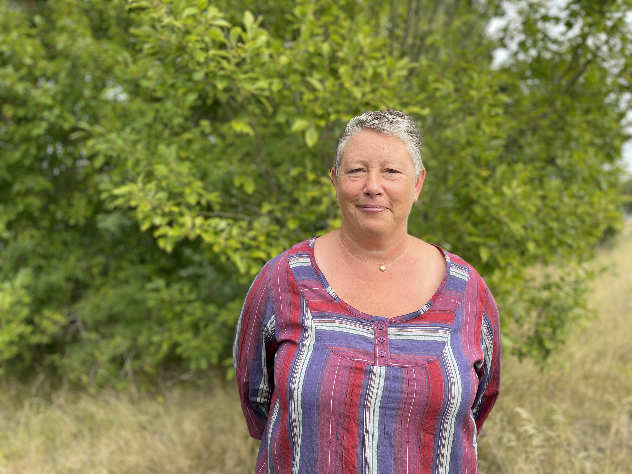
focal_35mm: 26
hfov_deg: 67.3
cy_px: 237
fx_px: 475
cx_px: 316
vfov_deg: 53.1
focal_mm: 4.2
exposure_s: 1/1147
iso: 50
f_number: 1.6
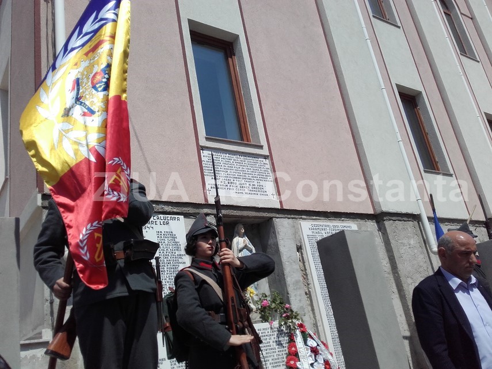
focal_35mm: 31
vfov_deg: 45.4
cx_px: 246
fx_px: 441
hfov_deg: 58.4
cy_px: 184
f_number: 2.2
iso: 50
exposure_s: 1/2521
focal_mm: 3.31
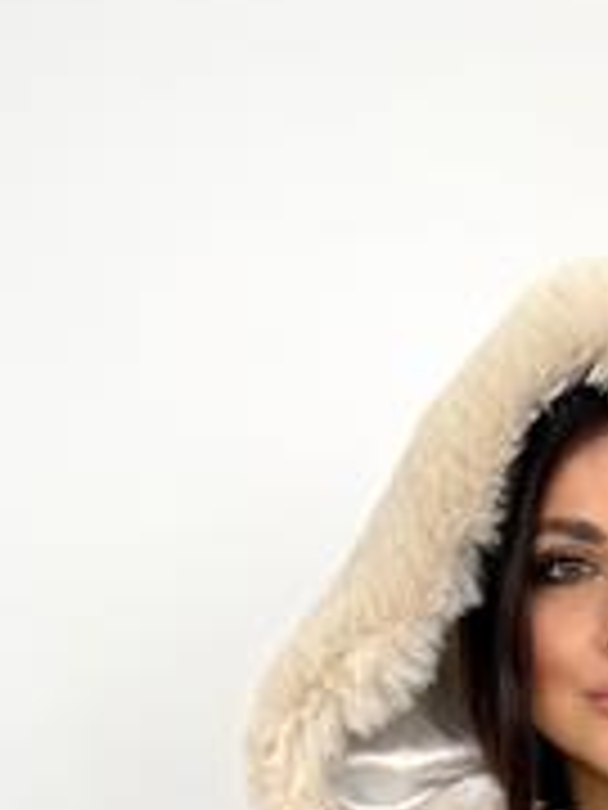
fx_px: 1452
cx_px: 603
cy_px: 1017
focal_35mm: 62
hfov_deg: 22.7
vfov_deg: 26.9
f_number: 1.78
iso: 80
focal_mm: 6.76
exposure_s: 1/421
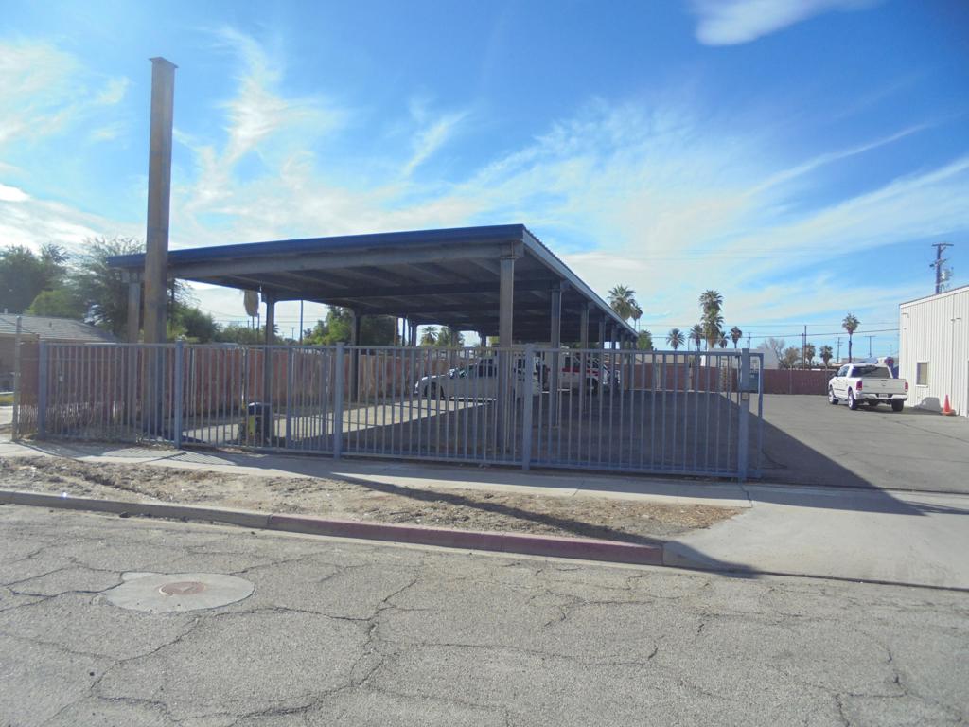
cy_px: 364
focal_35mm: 26
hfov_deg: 67.3
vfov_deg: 53.1
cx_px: 484
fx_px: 728
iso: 100
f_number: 11.5
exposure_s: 1/100
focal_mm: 4.6
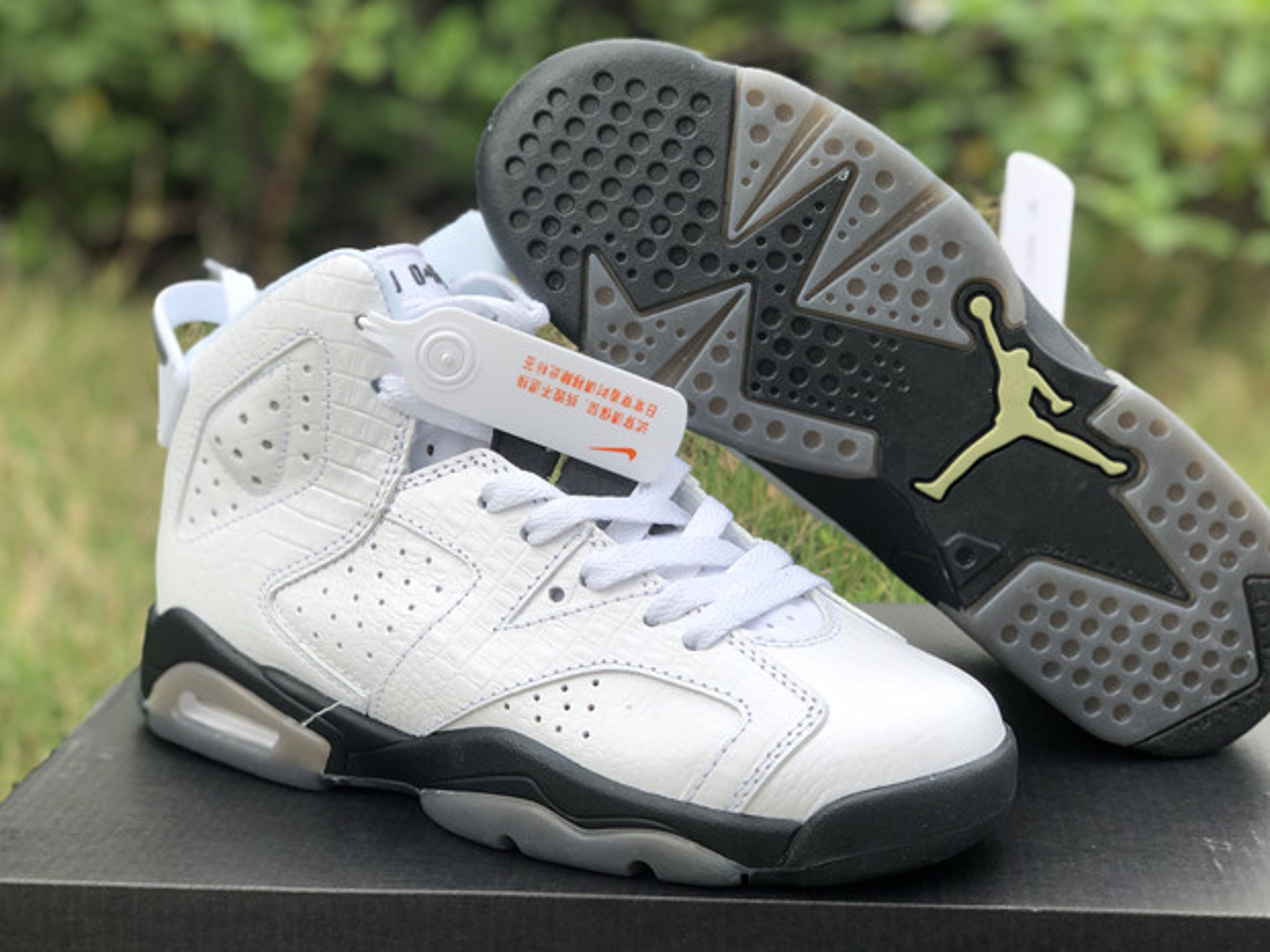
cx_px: 640
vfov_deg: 23.6
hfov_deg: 31.2
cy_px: 527
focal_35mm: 62
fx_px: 2273
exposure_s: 1/277
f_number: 2.4
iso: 16
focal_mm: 6
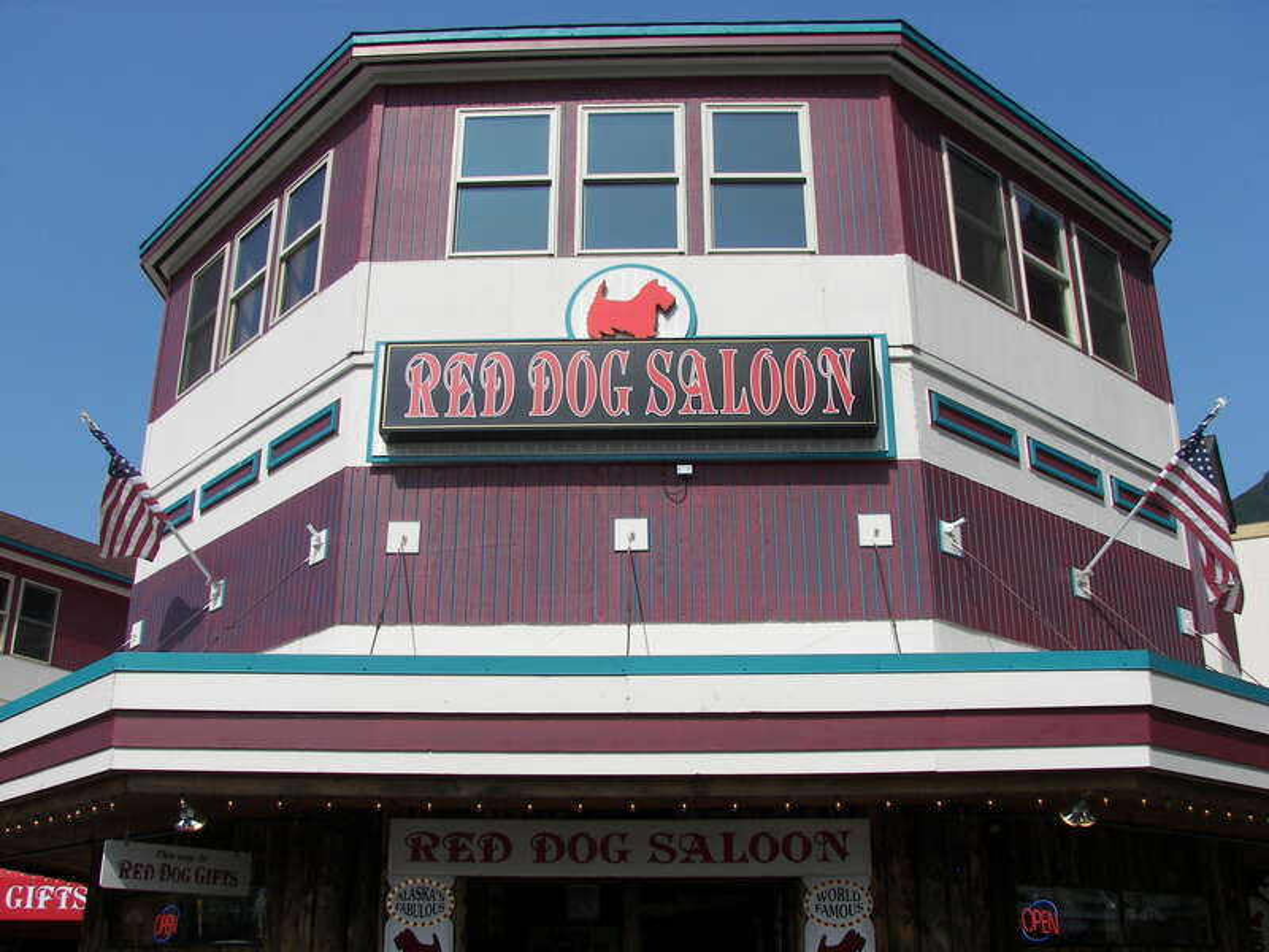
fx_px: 1320
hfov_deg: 51.4
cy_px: 476
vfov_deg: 39.7
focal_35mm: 36
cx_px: 634
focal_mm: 6
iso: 64
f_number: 5.6
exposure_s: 1/500
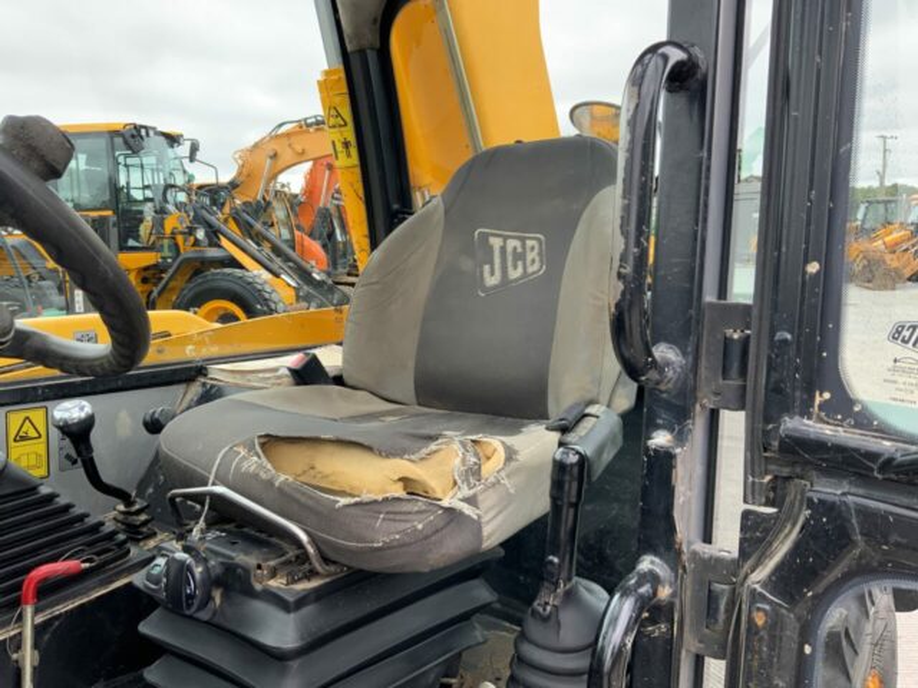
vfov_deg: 48.2
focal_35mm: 29
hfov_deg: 61.7
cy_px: 344
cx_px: 459
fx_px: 769
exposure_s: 1/210
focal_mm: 3
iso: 16
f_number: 1.8
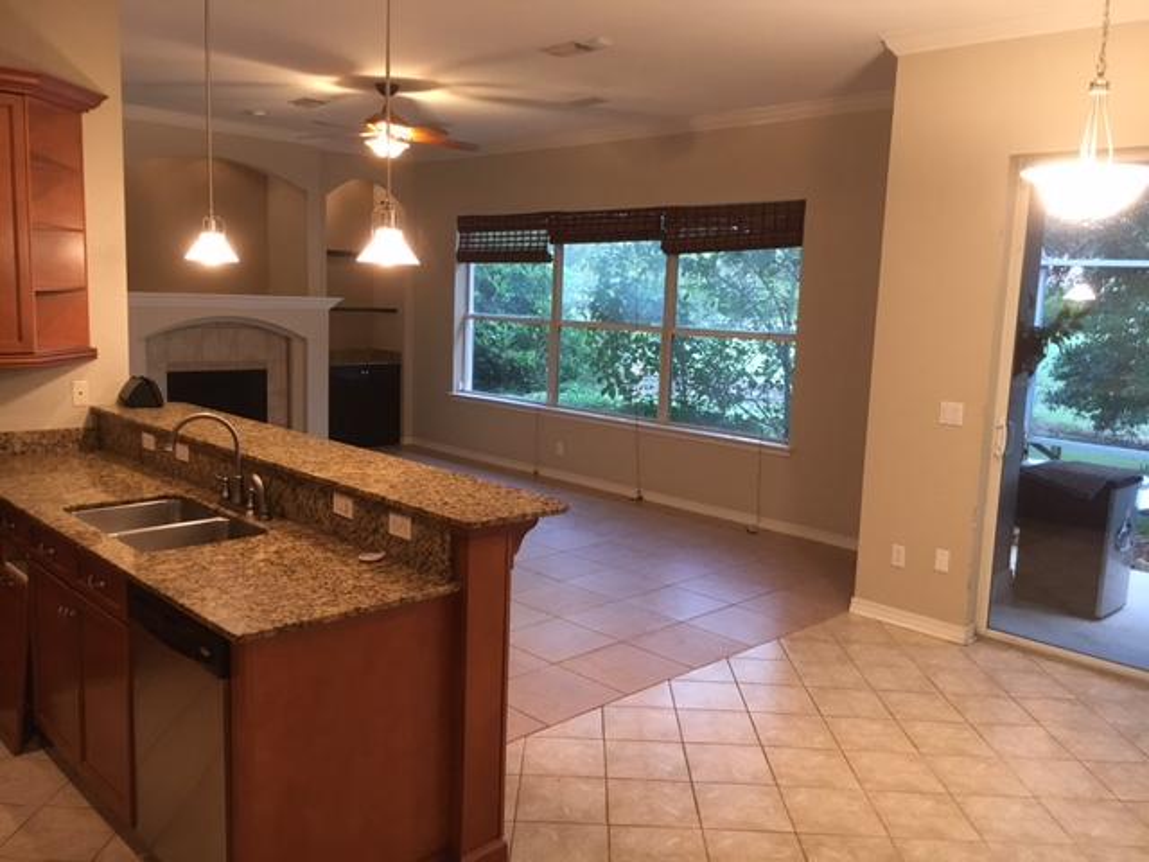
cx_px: 574
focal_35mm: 29
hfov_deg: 61.7
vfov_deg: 48.2
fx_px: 963
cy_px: 431
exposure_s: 1/30
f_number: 2.2
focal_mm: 4.15
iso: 160
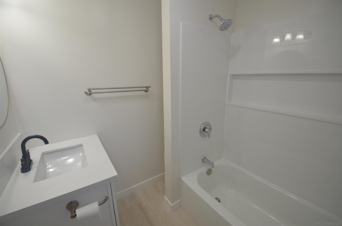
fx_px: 142
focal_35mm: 15
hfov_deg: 100.5
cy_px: 113
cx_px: 171
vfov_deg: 77.1
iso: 360
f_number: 5.6
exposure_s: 1/125
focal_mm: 10
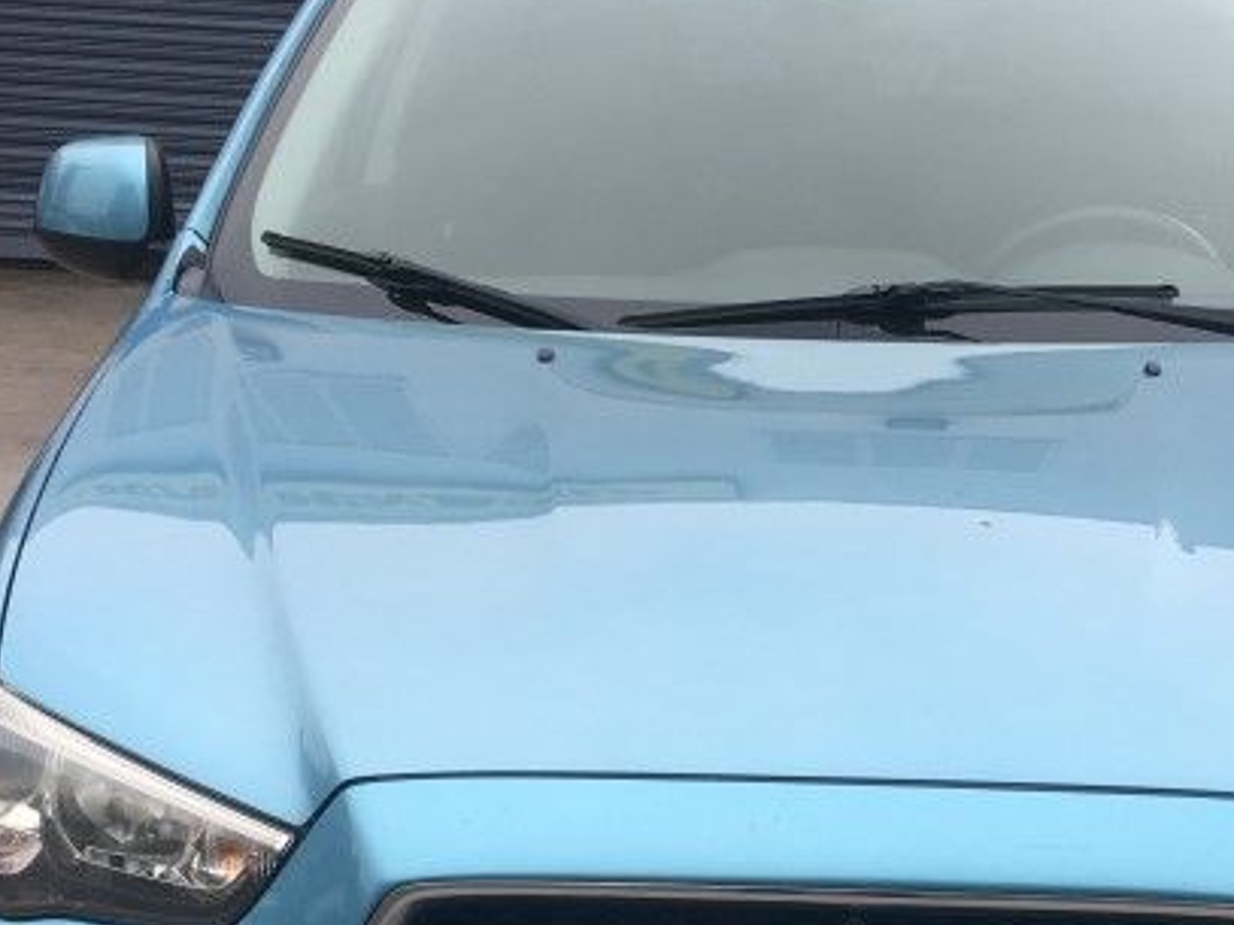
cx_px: 722
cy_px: 782
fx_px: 2602
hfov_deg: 26.6
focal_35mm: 73
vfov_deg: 19.9
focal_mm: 4.15
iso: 25
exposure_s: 1/120
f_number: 2.2
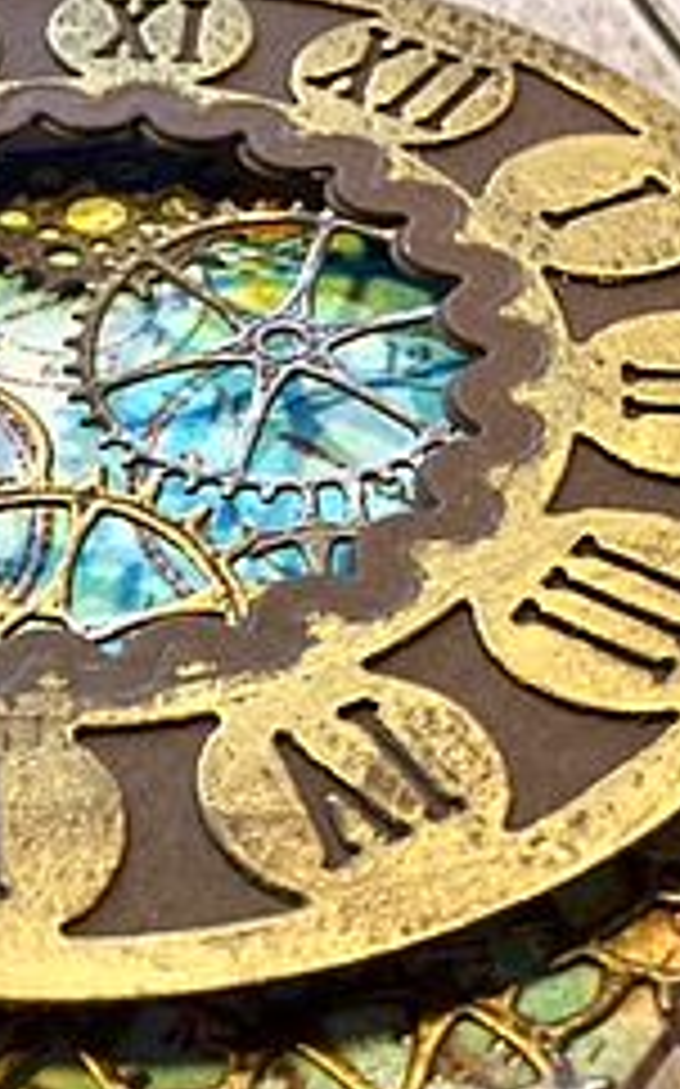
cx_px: 32
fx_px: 1811
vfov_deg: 33.2
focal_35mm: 61
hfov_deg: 20.7
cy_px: 711
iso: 40
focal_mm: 4.15
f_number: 2.2
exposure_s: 1/50
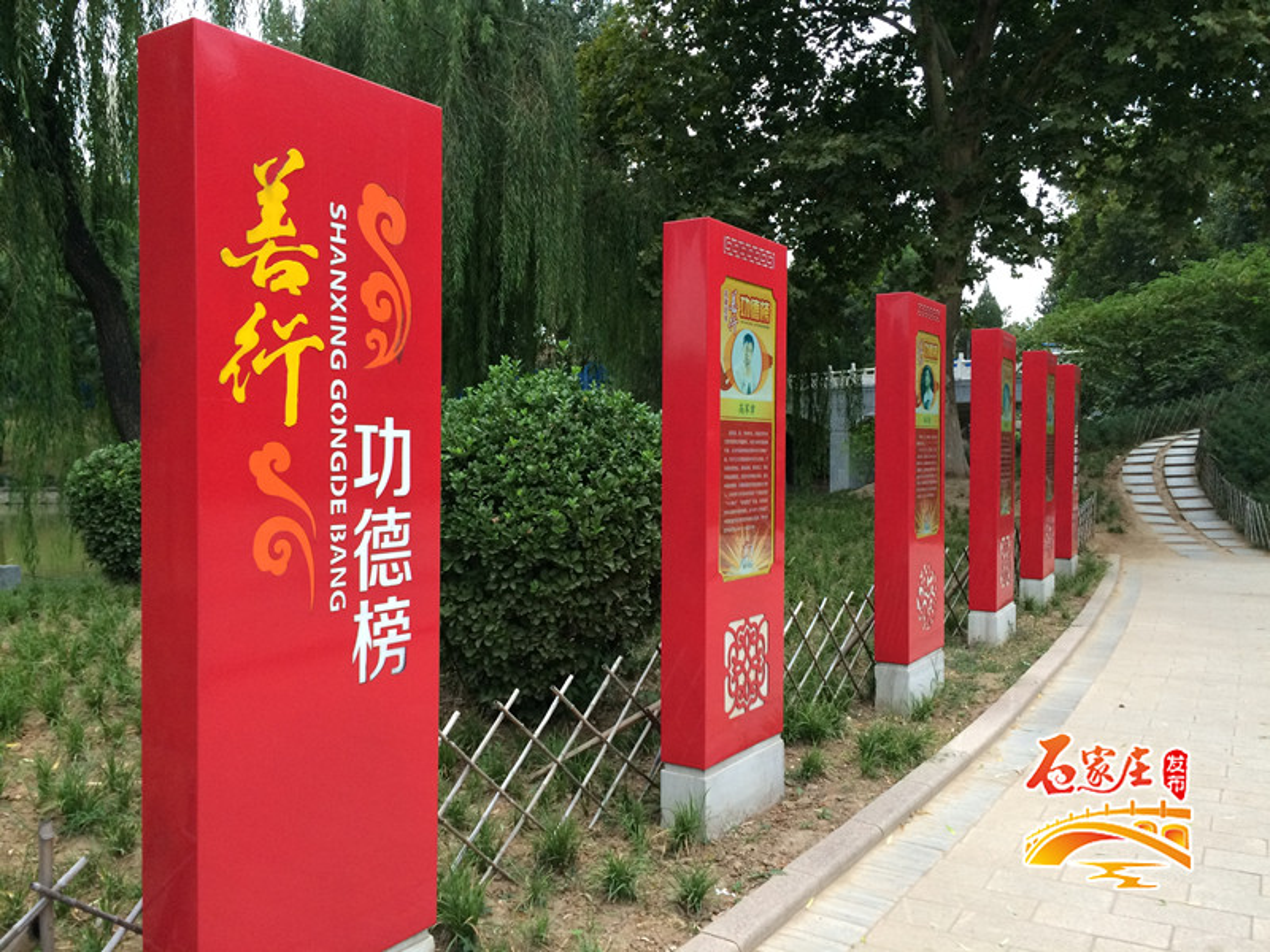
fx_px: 1064
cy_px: 476
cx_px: 635
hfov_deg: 61.7
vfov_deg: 48.2
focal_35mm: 29
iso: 160
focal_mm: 4.15
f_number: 2.2
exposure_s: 1/33
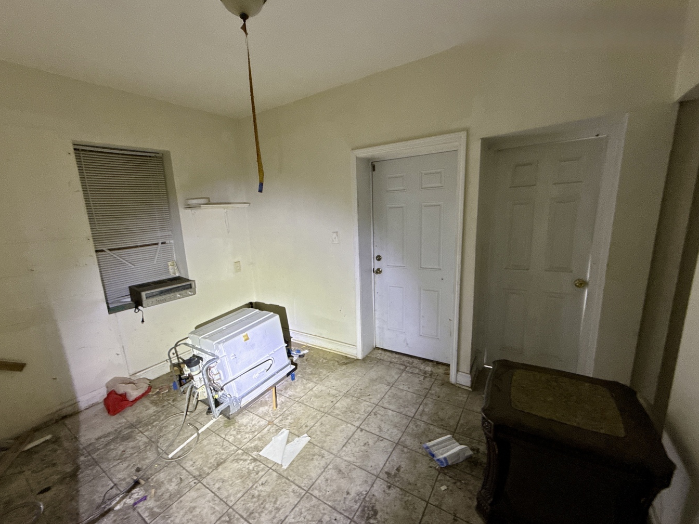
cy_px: 272
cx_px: 330
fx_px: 303
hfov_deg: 98.1
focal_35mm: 15
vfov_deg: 81.7
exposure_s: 1/61
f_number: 2.2
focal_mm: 2.22
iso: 320
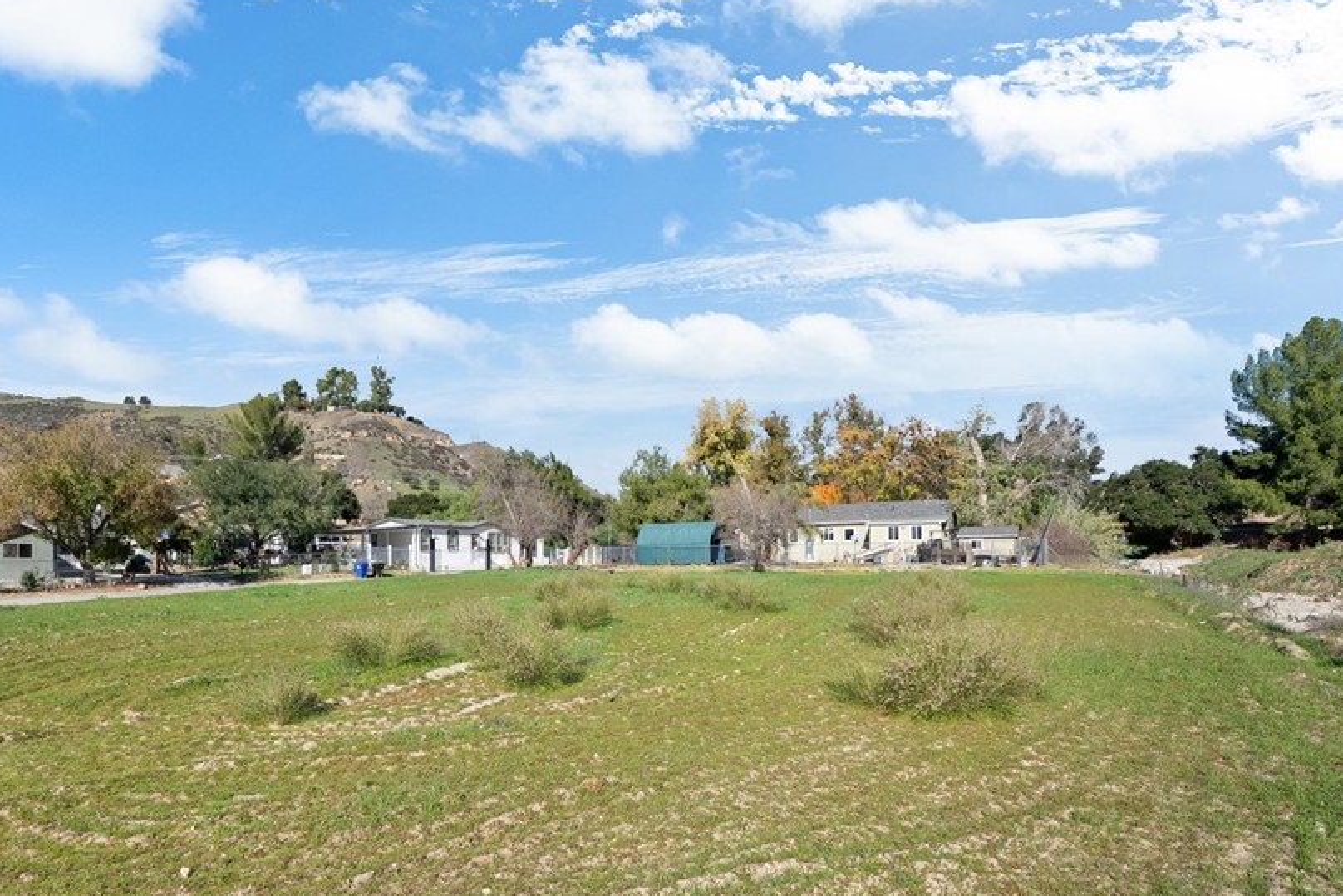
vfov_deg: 63.8
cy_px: 554
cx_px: 505
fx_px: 709
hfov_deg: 85.2
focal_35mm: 19
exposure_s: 1/320
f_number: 9
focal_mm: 15
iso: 250
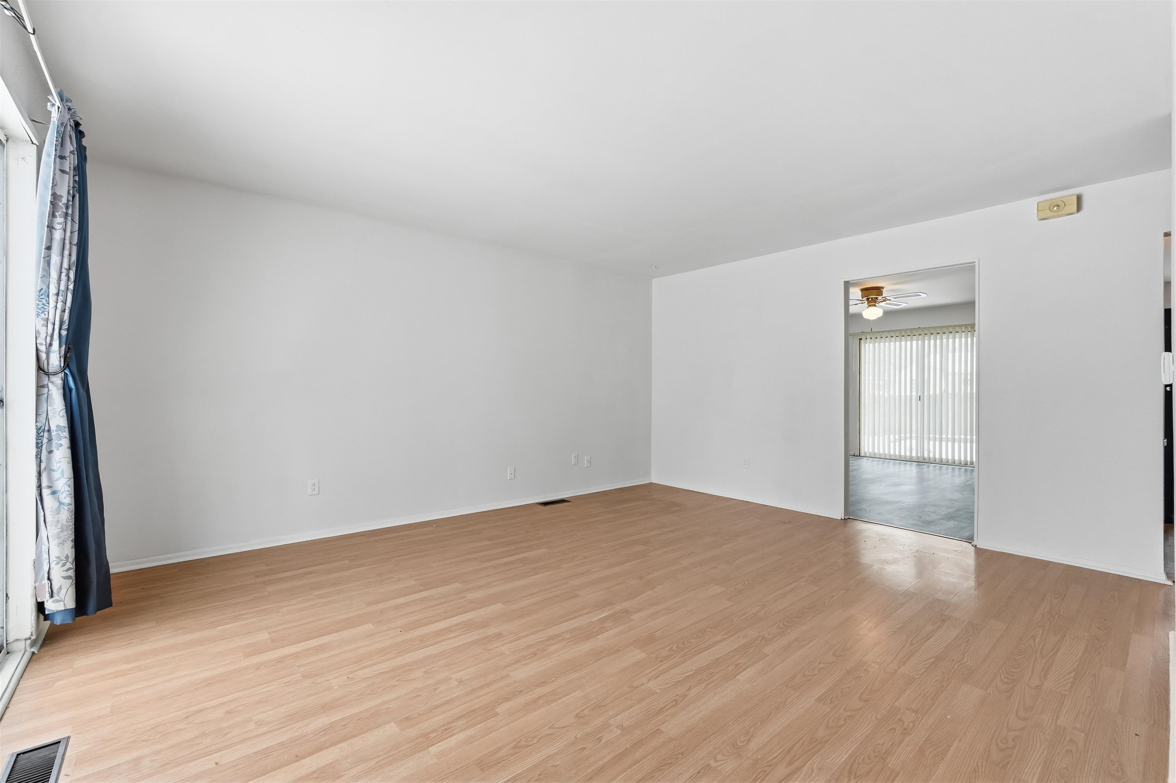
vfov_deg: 77.3
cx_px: 588
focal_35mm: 15
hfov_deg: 100.4
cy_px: 392
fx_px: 490
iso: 800
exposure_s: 1/4000
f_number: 4
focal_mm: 10
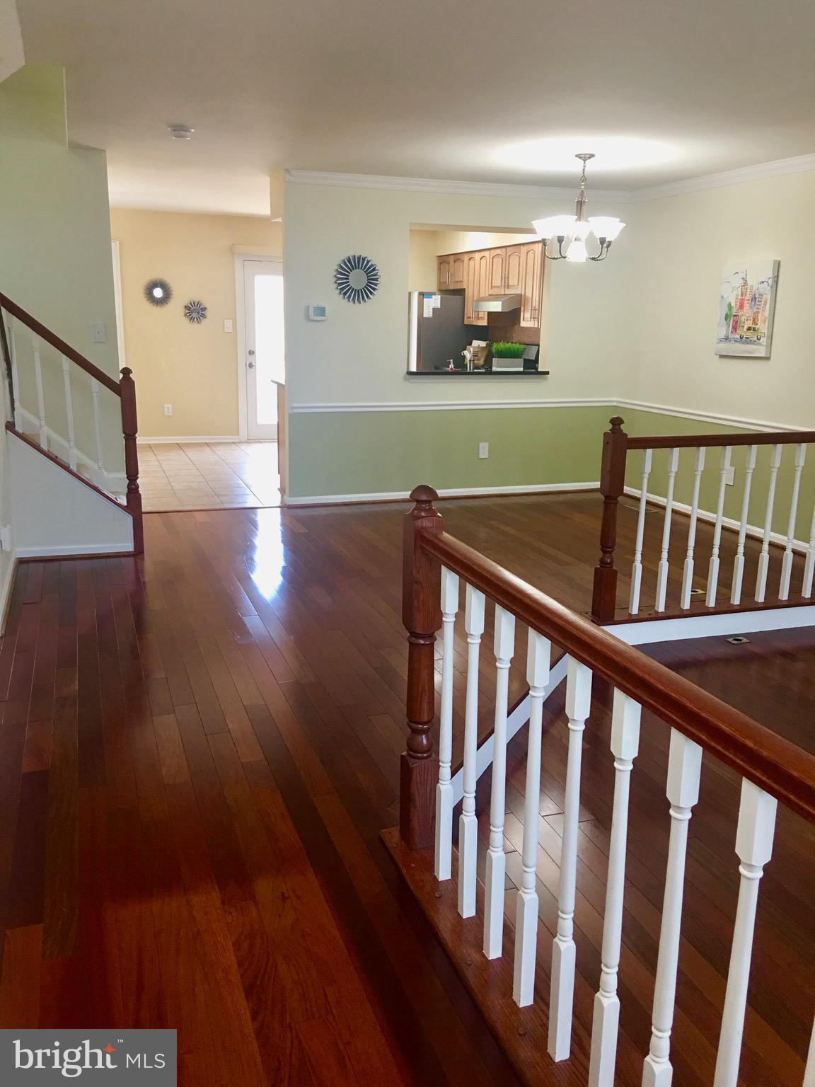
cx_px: 408
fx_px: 910
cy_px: 544
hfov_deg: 48.2
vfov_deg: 61.7
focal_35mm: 29
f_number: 2.2
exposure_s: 1/15
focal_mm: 4.15
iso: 40
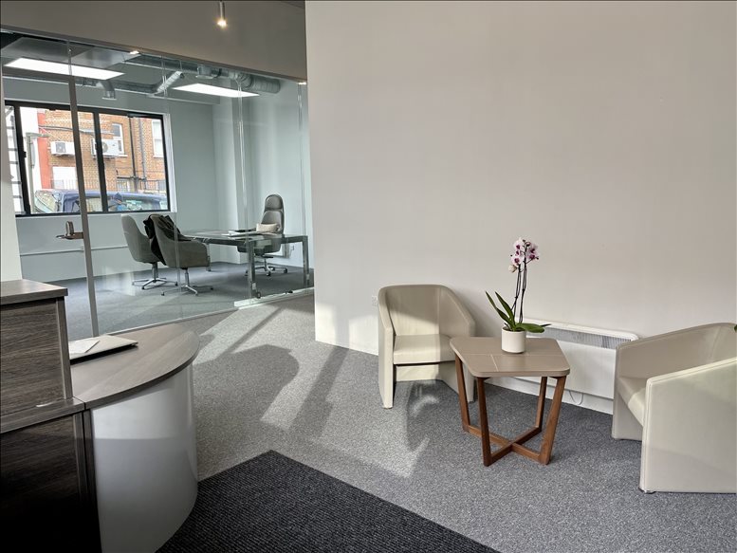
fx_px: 532
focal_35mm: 25
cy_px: 276
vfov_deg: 54.9
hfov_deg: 69.4
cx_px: 368
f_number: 1.6
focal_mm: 5.1
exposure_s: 1/120
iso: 100
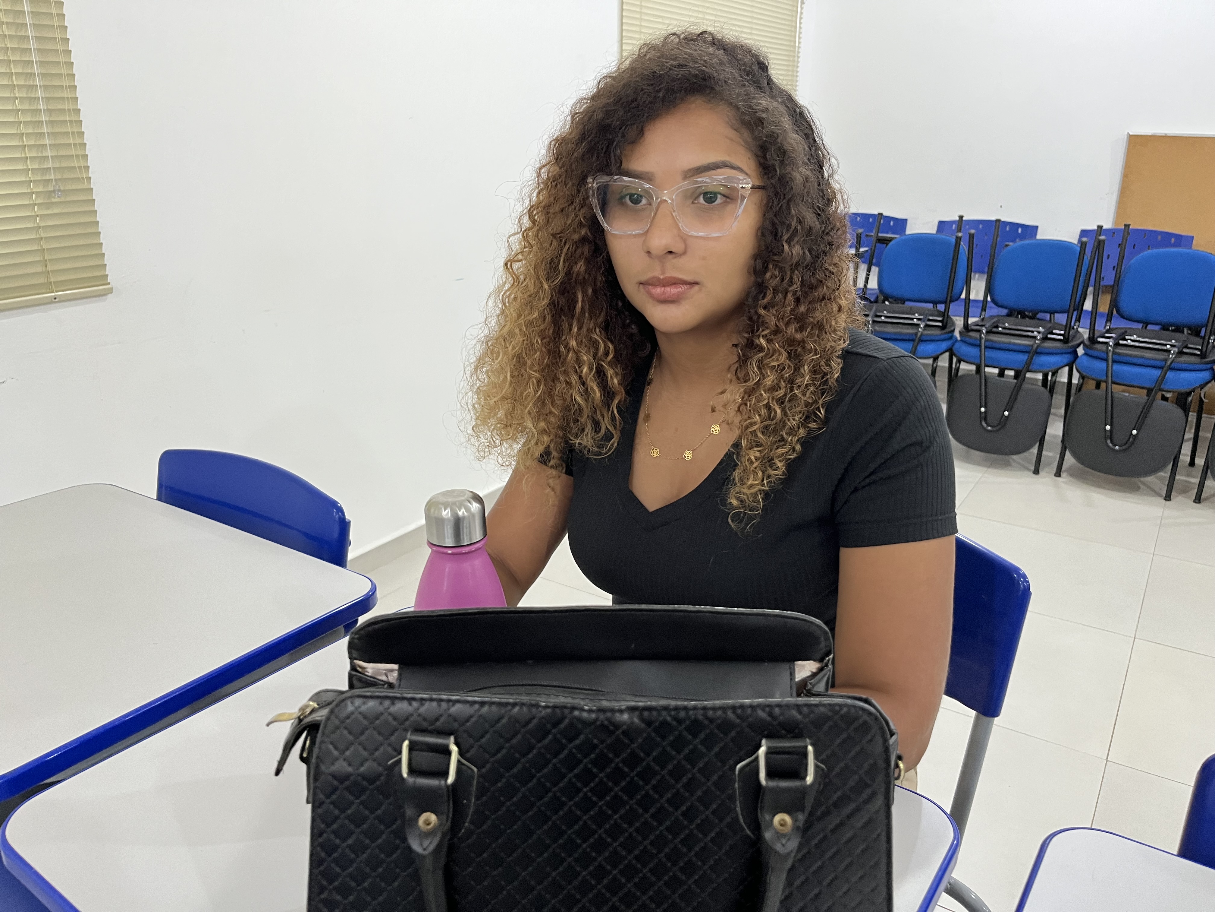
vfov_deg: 53.1
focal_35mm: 26
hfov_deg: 67.3
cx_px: 608
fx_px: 913
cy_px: 456
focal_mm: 5.1
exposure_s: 1/60
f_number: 1.6
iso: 200
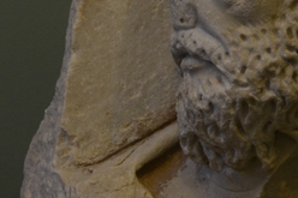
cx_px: 224
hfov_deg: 17.5
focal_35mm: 116
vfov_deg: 11.7
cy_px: 64
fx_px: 962
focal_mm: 29
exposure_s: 1/15
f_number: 4
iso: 1250
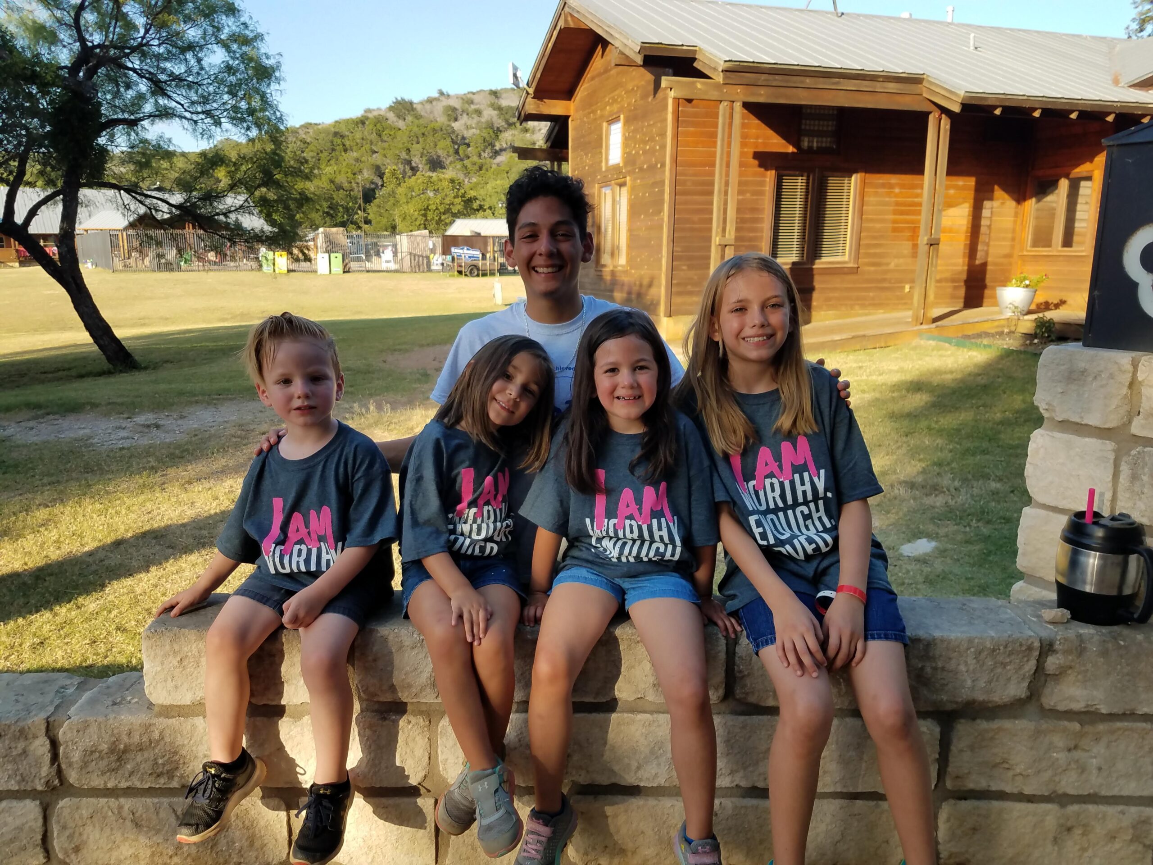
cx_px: 576
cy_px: 432
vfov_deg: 53.1
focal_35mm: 26
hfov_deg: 67.3
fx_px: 866
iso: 40
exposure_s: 1/608
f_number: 1.7
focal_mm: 4.2
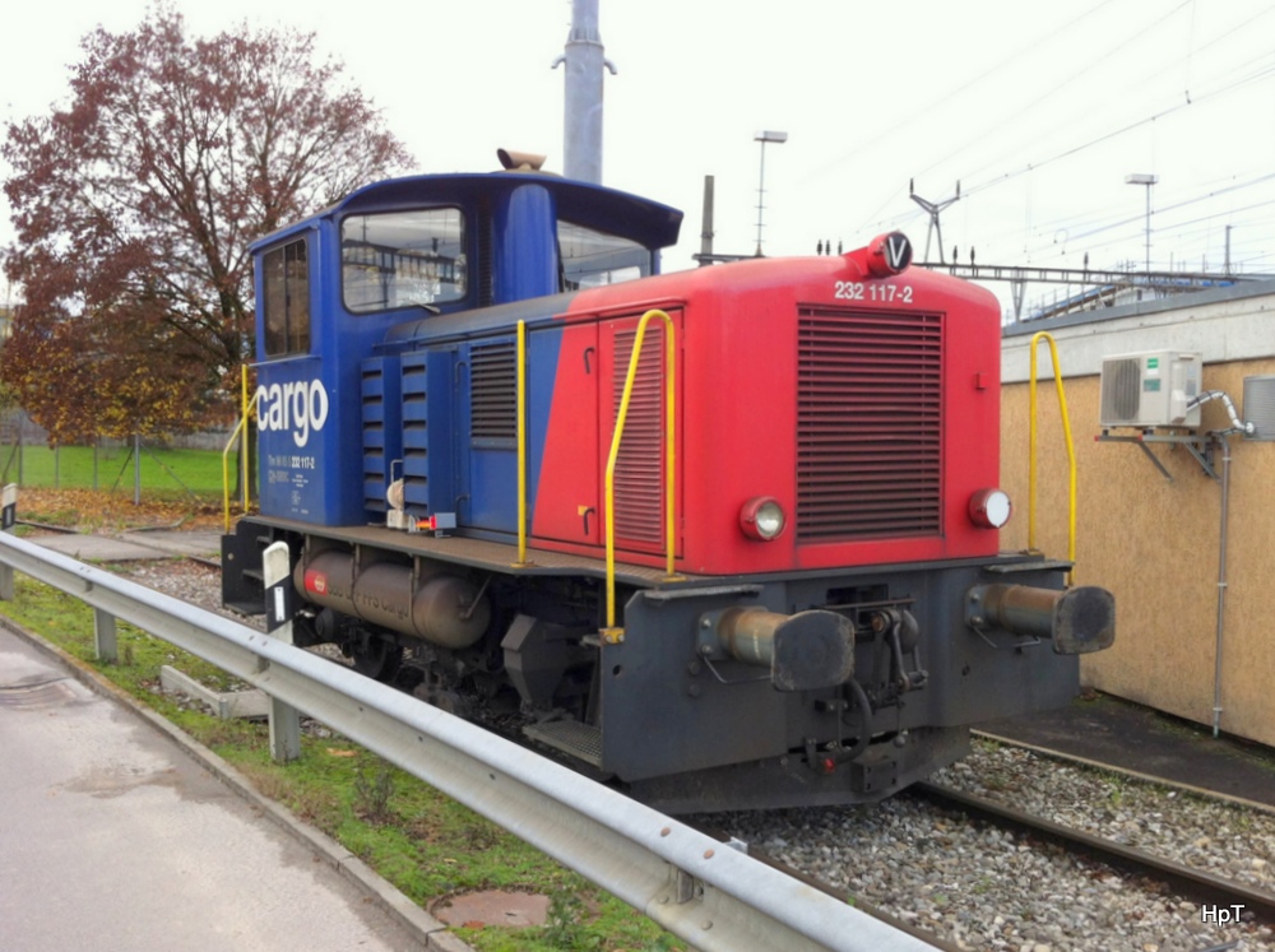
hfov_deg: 52.7
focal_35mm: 35
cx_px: 638
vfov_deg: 40.6
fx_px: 1287
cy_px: 476
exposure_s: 1/251
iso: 80
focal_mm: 3.85
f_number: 2.8
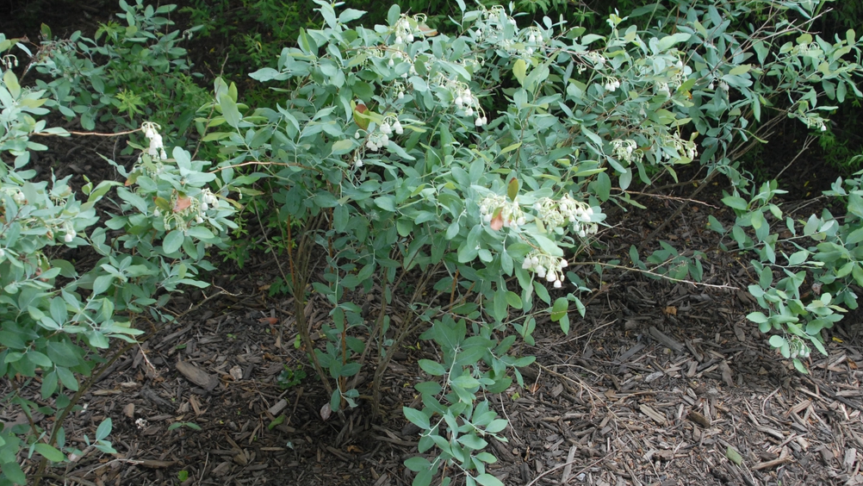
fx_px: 1030
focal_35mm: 45
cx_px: 440
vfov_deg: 26.5
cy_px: 267
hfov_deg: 45.5
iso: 400
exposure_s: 1/100
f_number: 5
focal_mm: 28
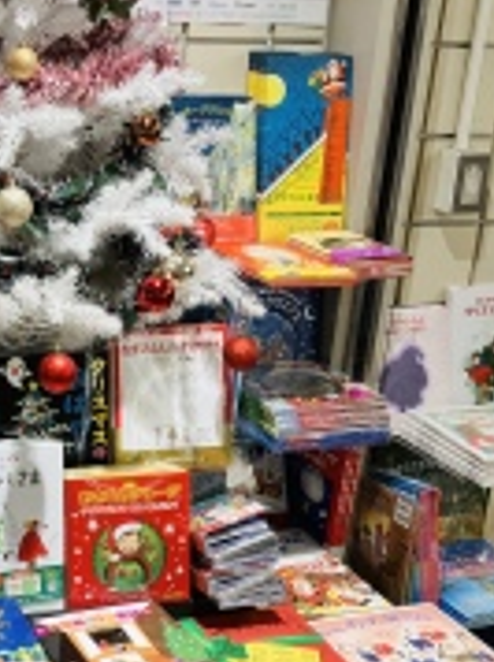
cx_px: -4
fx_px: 1202
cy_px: 383
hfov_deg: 22.3
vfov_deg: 30.7
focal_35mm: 63
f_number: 1.8
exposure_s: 1/60
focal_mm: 3.99
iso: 50
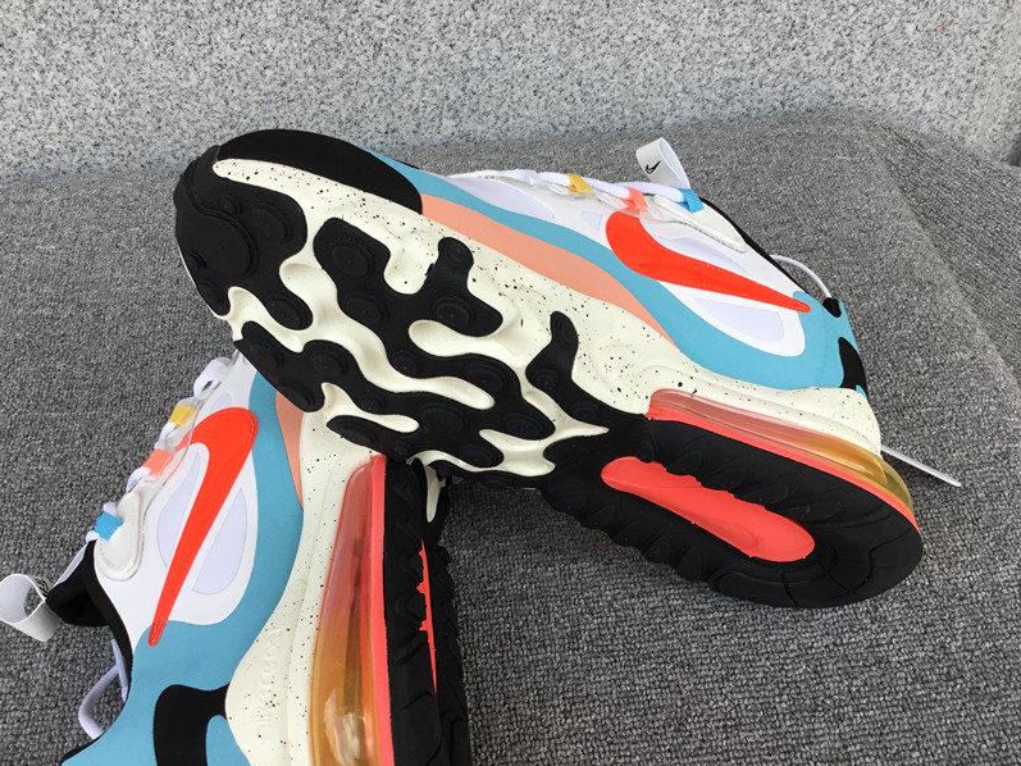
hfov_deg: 52.6
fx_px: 1032
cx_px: 520
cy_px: 382
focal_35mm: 35
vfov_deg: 40.7
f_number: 2.4
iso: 25
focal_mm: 3.3
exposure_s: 1/317
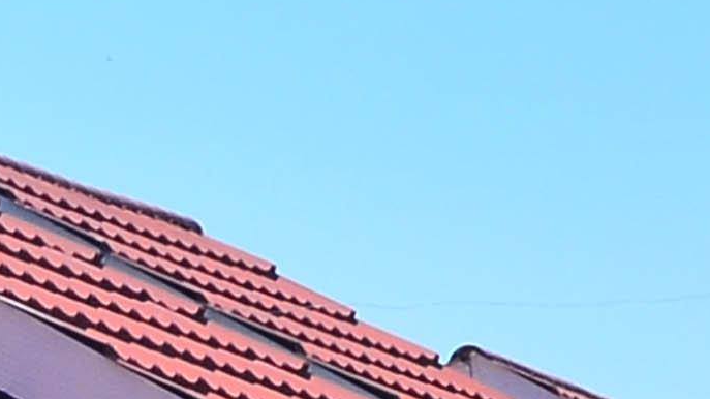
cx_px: -320
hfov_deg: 7.9
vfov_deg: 4.3
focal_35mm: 270
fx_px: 5082
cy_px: 1260
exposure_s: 1/350
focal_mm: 24
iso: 200
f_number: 9.5
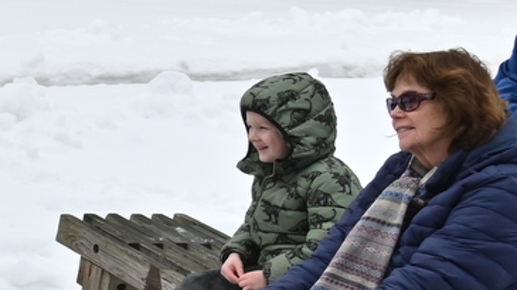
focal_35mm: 124
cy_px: 180
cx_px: -625
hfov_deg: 13.7
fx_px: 1699
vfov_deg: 9.8
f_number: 8
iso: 320
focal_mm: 24
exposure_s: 1/320
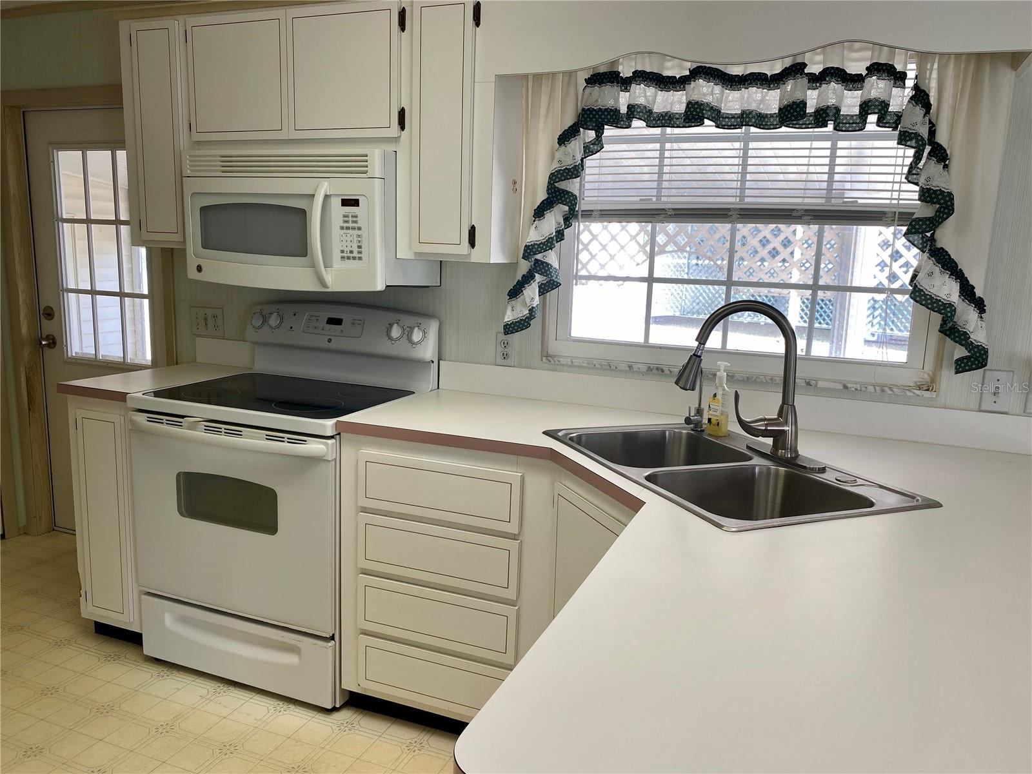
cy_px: 387
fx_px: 775
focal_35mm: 26
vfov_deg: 53.1
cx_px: 516
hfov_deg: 67.3
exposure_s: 1/120
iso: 40
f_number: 1.8
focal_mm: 4.25
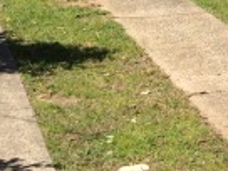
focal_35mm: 170
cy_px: -174
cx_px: 474
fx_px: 1120
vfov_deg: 8.3
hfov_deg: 10.6
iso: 32
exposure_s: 1/1953
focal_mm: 4.15
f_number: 2.2
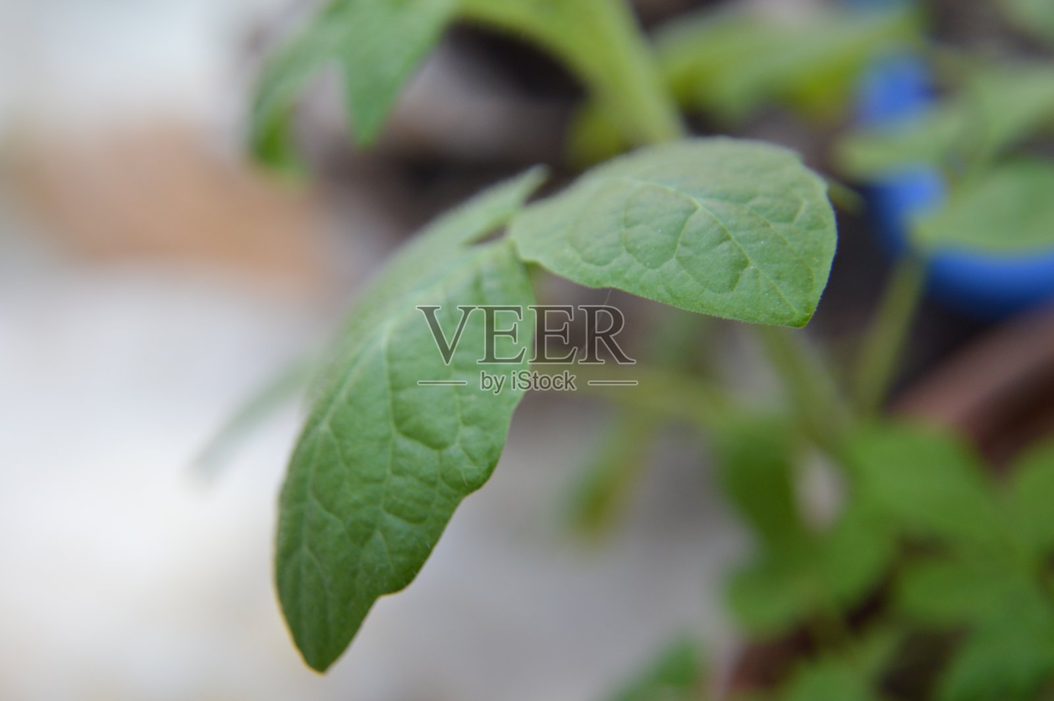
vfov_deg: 18.2
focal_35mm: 75
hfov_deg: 27.0
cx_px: 527
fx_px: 2194
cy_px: 350
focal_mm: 50
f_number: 5
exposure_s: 1/125
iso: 400
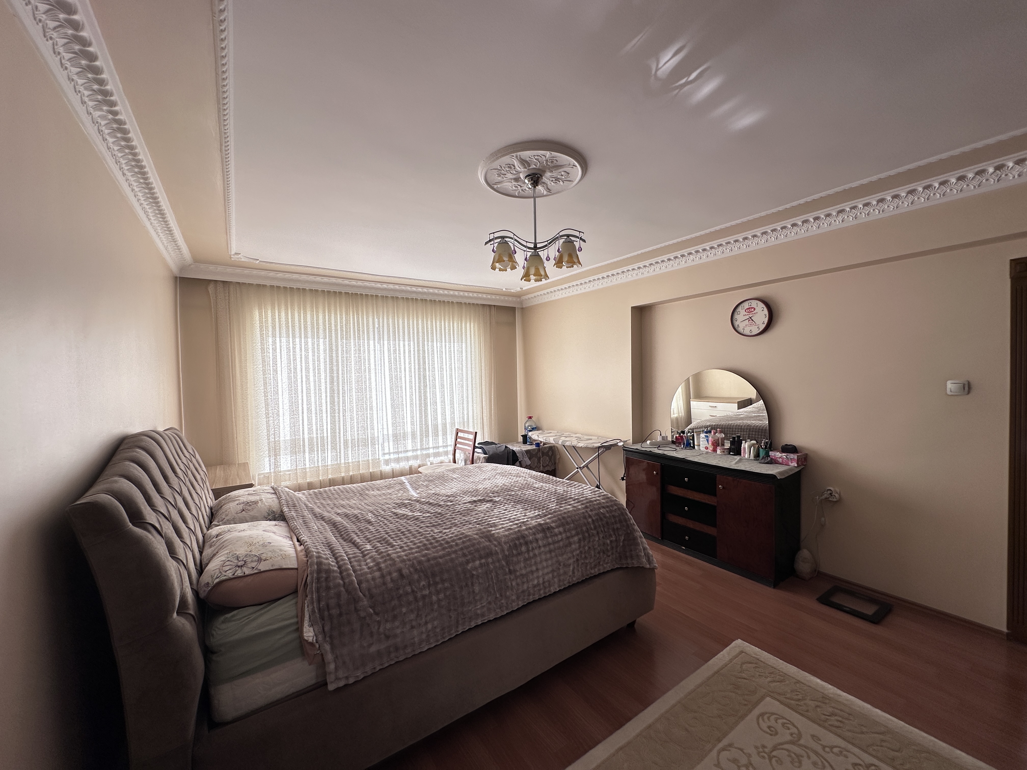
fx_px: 415
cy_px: 385
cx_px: 514
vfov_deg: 85.7
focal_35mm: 14
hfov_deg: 102.1
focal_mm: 2.22
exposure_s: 1/207
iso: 40
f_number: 2.2
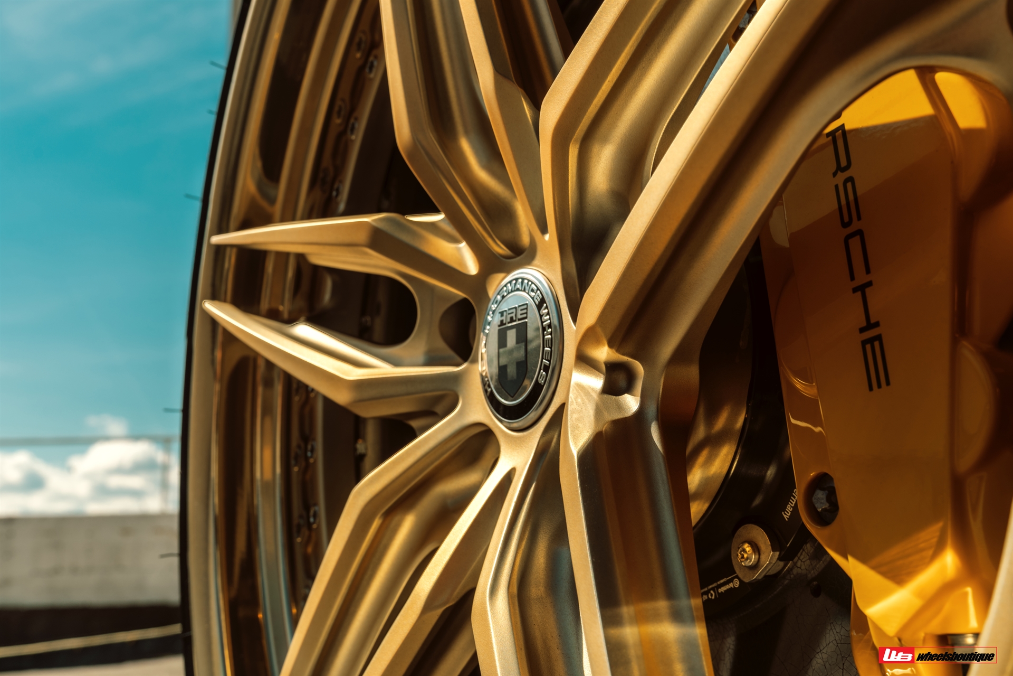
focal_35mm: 34
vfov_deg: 38.9
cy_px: 338
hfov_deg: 55.8
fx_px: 957
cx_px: 506
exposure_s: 1/200
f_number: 9
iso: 100
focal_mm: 34
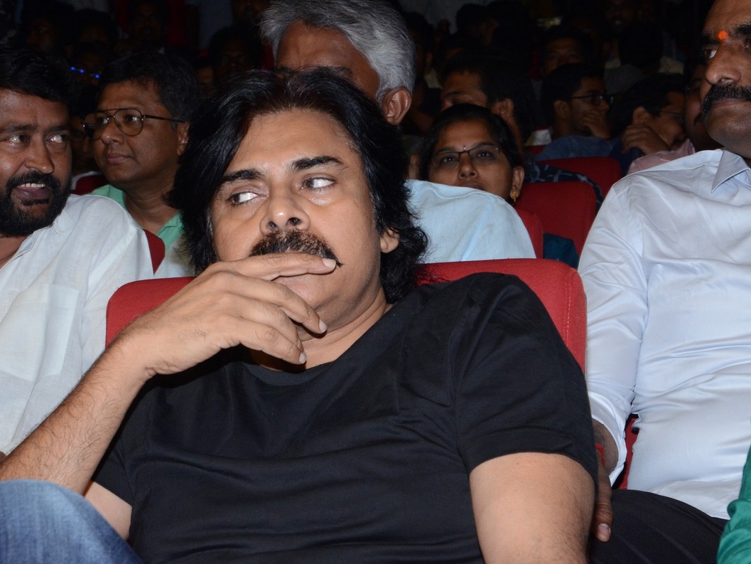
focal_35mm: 102
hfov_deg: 19.2
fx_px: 2213
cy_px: 281
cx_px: 325
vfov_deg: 14.5
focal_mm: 62
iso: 1250
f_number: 14
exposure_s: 1/125
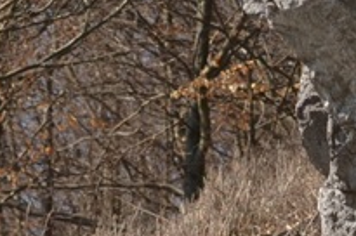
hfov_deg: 3.5
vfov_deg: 2.3
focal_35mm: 586
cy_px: -417
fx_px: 5786
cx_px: 332
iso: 100
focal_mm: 50
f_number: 4
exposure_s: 1/800
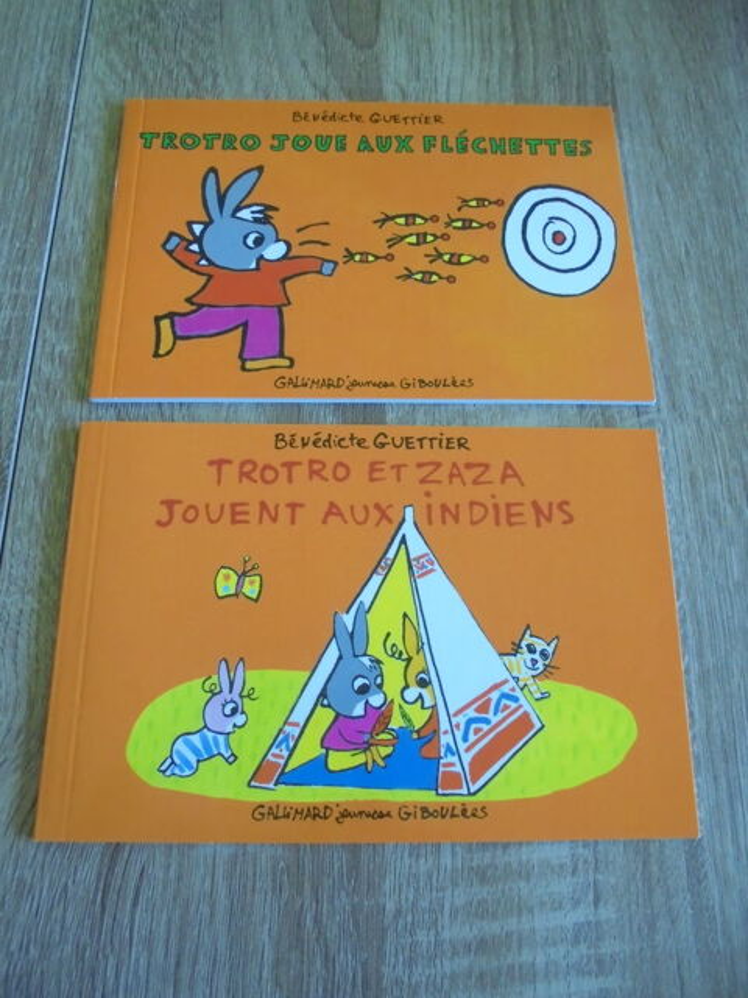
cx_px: 374
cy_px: 499
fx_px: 749
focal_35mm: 26
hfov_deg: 53.1
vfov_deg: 67.3
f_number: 3.5
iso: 400
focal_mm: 4.6
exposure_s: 1/30
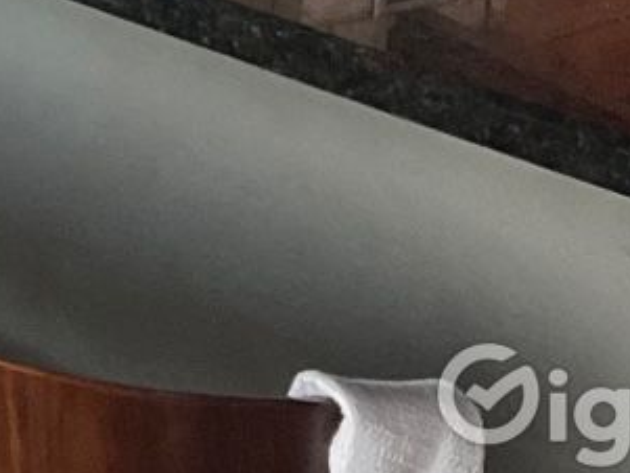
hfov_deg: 9.4
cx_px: -1132
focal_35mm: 174
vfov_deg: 7.4
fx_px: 3168
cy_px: -1026
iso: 80
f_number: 1.5
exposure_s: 1/121
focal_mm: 5.7
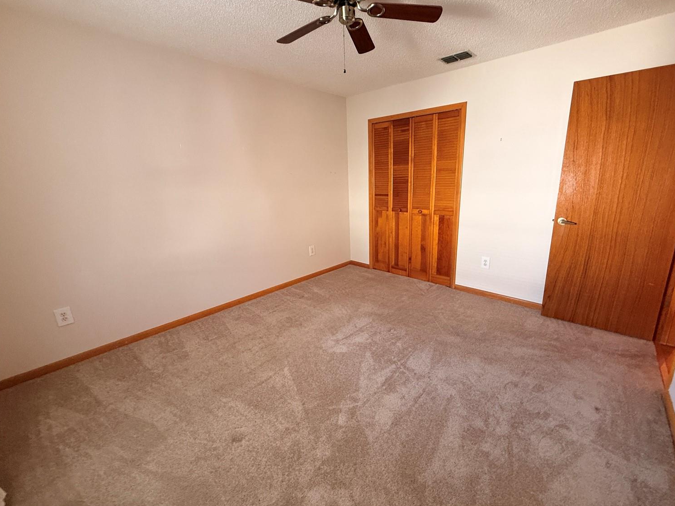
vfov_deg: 81.7
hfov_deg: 98.1
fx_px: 293
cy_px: 247
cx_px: 356
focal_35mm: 15
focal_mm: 2.22
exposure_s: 1/60
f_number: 2.2
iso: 400
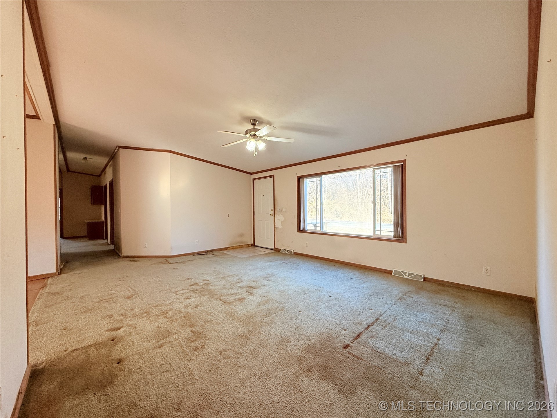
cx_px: 278
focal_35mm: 14
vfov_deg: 85.7
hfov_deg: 102.1
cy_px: 209
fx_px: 225
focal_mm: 2.22
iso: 200
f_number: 2.2
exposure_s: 1/120
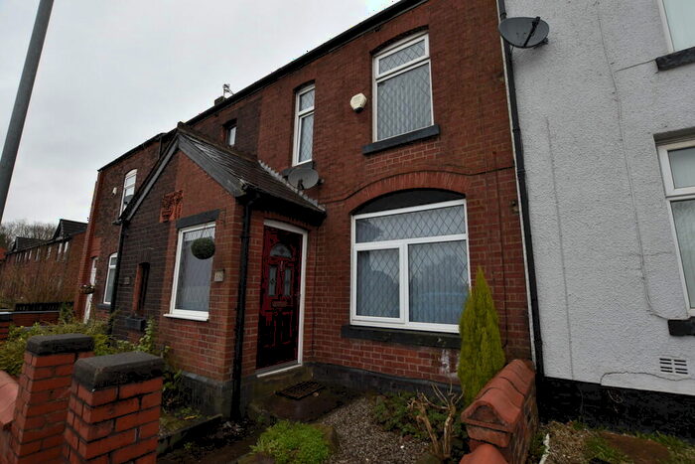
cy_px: 232
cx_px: 348
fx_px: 290
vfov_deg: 77.4
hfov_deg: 100.4
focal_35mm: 15
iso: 100
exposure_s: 1/125
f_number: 5.6
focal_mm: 10
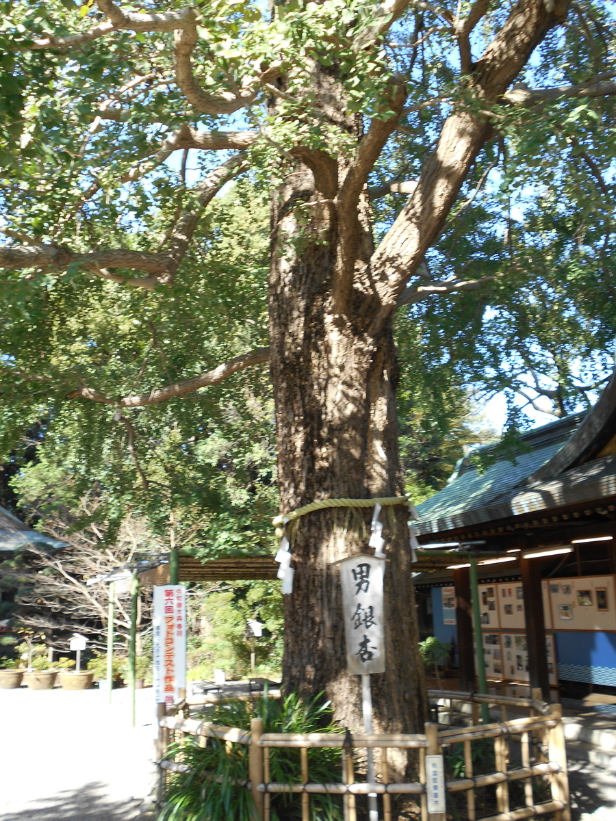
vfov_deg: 54.0
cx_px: 308
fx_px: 807
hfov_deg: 41.8
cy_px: 410
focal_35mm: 34
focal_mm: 5.8
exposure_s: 1/100
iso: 80
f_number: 3.6
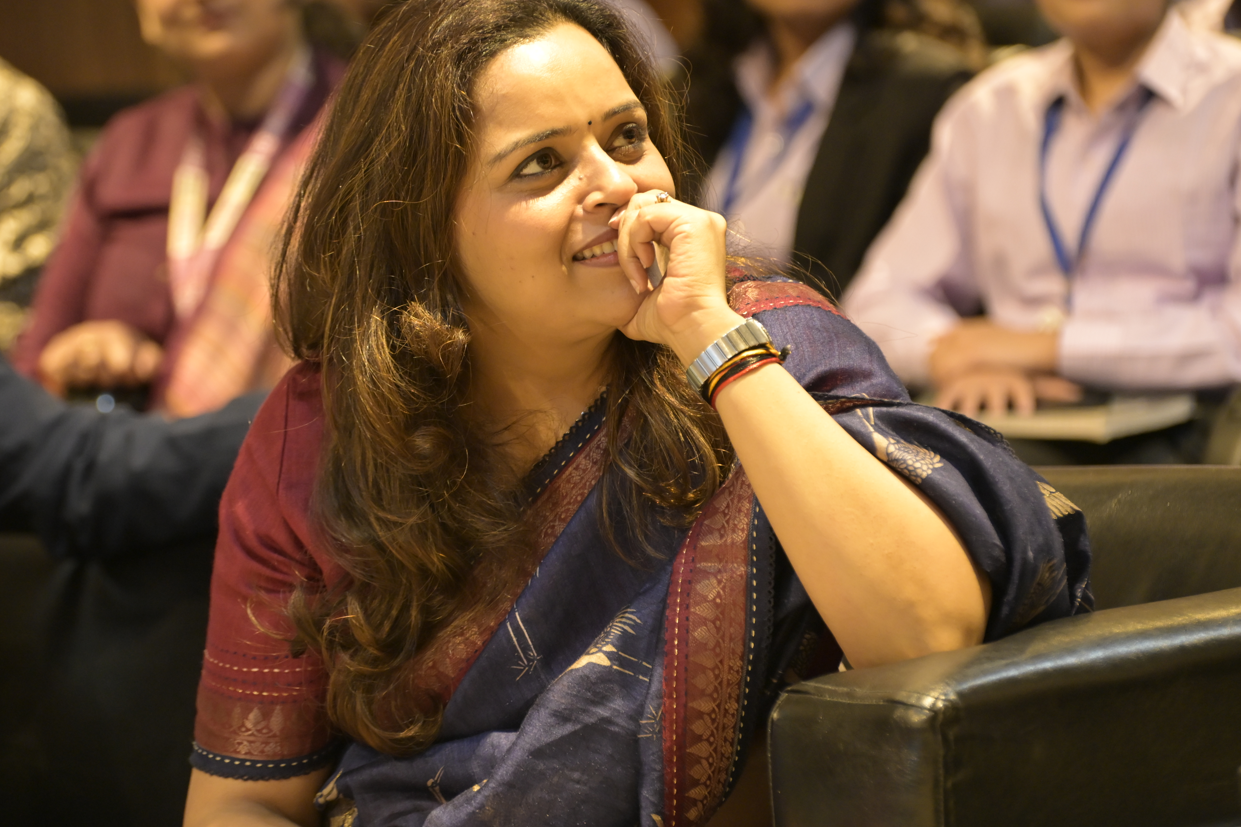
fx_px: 7204
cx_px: 566
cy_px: 347
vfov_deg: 6.6
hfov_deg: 9.8
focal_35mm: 209
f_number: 5
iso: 3200
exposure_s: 1/80
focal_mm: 180
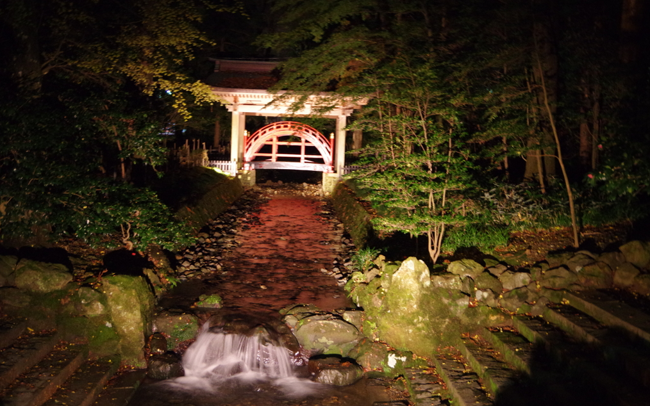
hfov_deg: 52.7
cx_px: 327
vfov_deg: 34.4
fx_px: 656
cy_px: 193
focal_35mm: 37
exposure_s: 1/1.25
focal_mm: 24
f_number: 4
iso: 3200
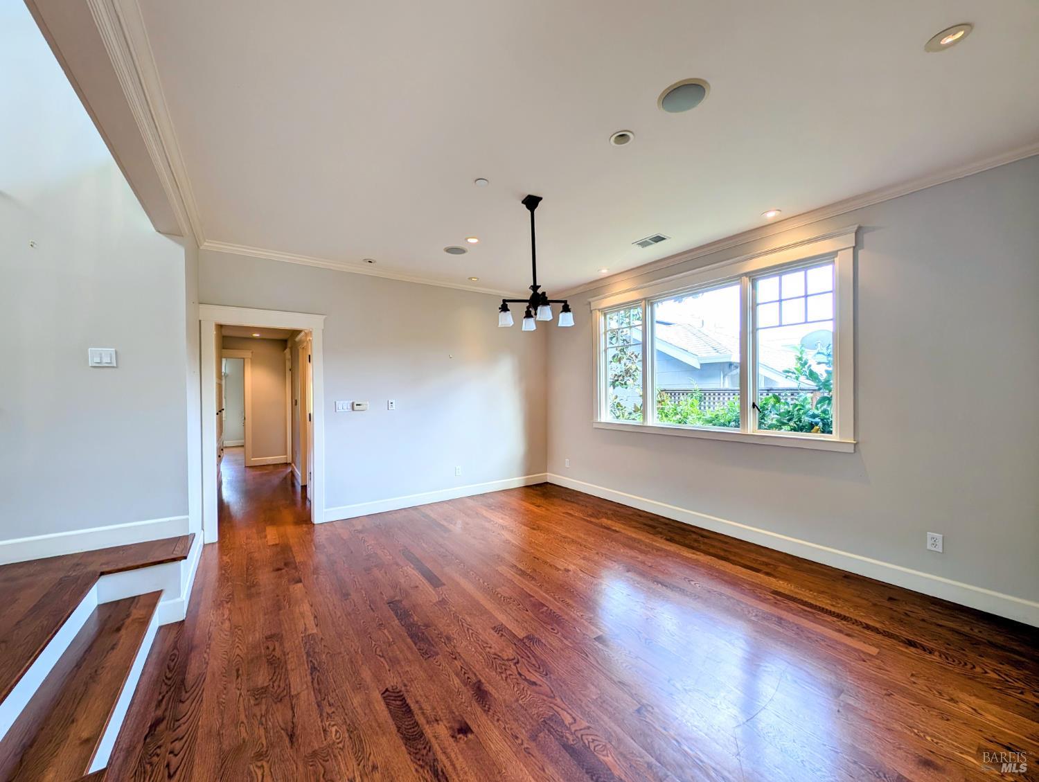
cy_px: 391
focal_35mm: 12
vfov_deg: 94.6
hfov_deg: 110.5
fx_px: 361
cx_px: 520
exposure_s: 1/120
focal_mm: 2.23
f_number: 1.95
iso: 84
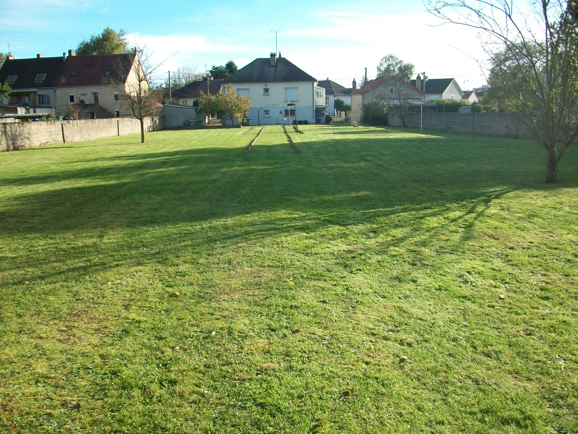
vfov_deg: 41.8
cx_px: 289
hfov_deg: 54.0
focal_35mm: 34
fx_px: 568
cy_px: 217
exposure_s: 1/640
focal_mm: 5.7
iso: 80
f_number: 2.8
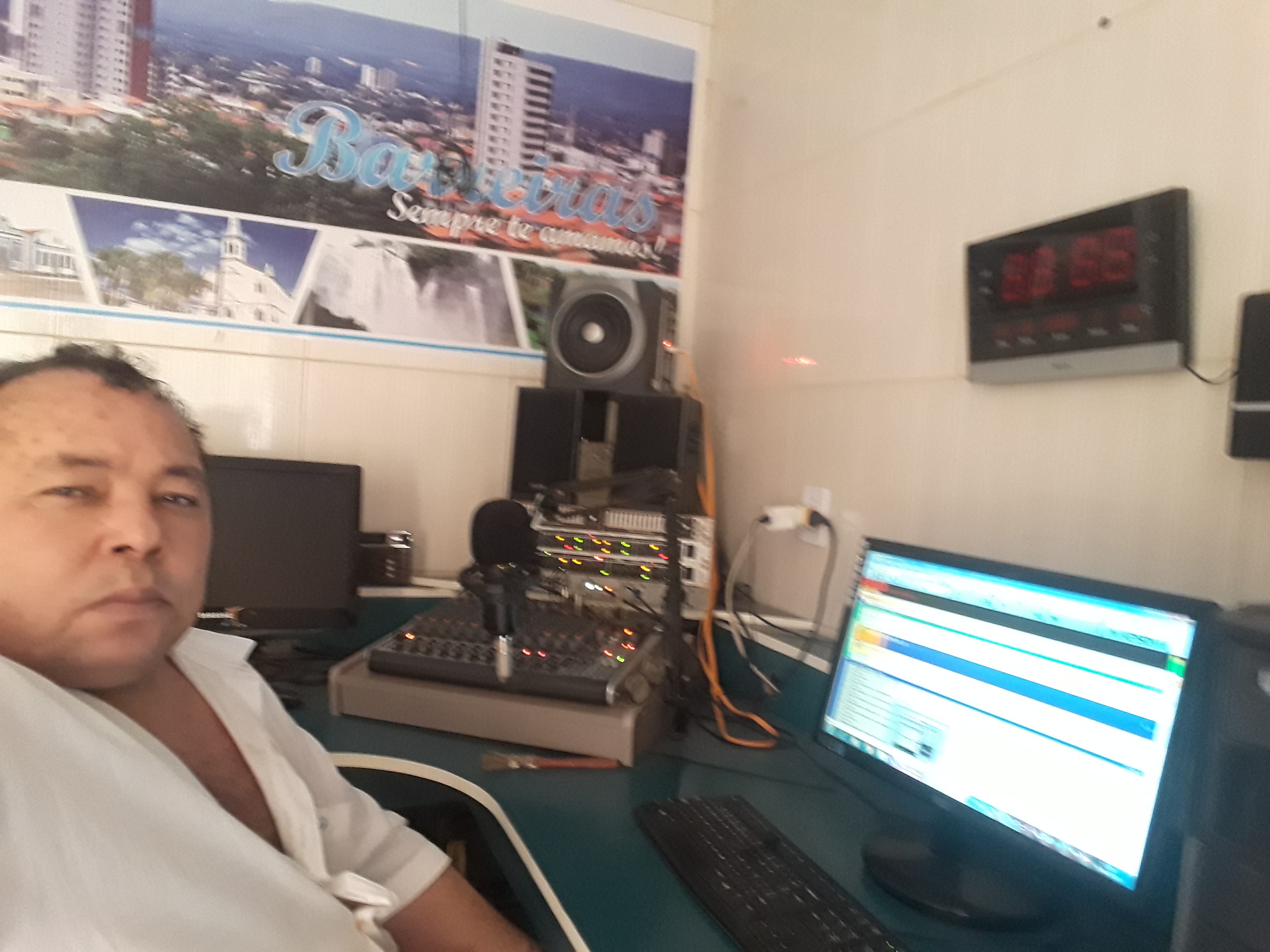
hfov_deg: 71.6
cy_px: 476
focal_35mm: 24
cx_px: 635
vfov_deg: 56.8
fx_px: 881
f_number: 1.9
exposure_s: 1/9
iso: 160
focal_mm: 2.53
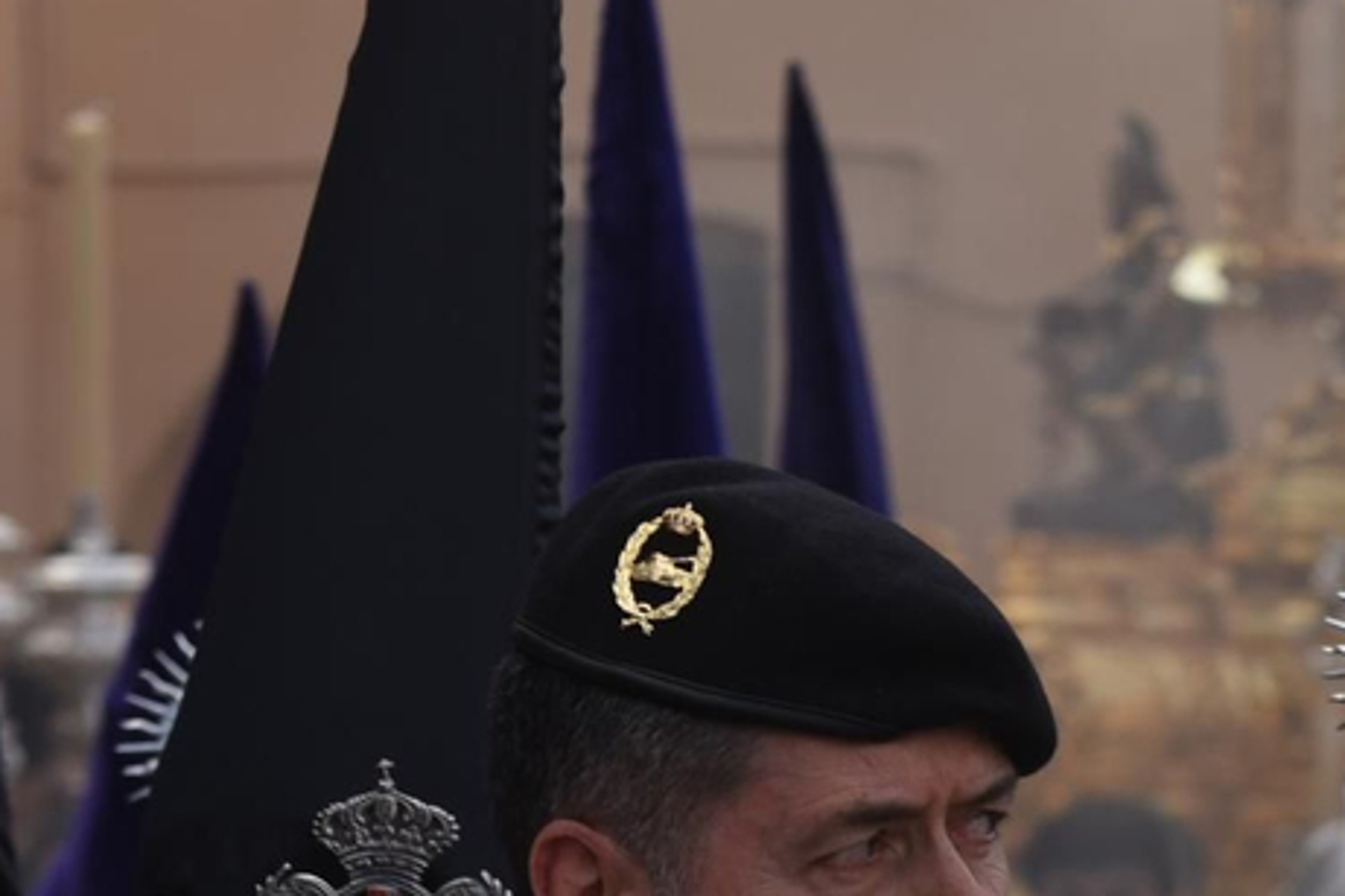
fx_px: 12324
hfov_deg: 6.2
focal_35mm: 330
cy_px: 1106
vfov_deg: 4.2
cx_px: 1543
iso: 125
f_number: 5
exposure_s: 1/200
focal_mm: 95
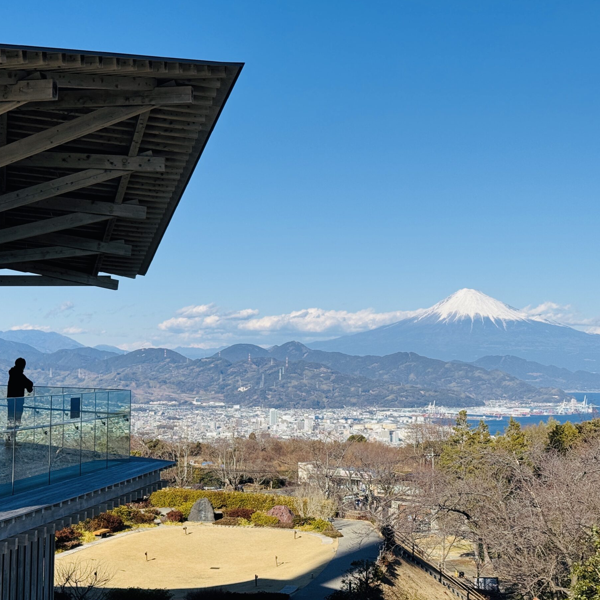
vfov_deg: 28.6
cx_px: 239
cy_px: 296
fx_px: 1177
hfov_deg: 28.5
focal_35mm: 60
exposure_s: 1/5848
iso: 64
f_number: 1.78
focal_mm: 6.76
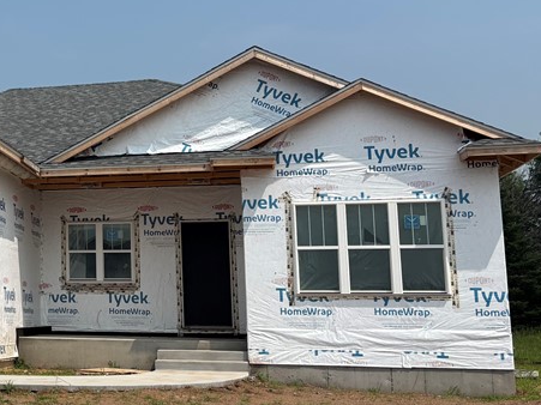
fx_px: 922
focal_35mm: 59
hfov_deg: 29.9
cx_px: -29
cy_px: 177
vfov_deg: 24.8
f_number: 1.6
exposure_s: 1/5618
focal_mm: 5.96
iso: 50
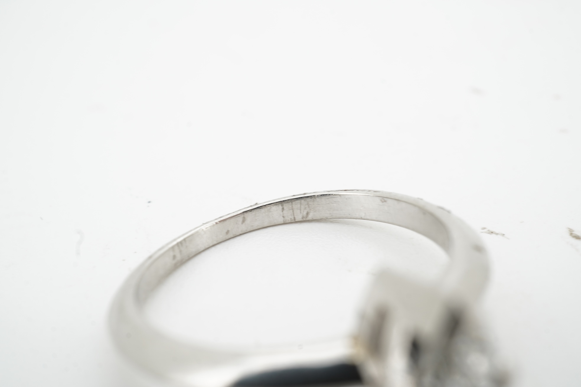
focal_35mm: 45
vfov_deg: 29.9
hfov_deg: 43.6
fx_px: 726
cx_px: 290
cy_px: 194
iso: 200
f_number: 22
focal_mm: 30
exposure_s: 1/80
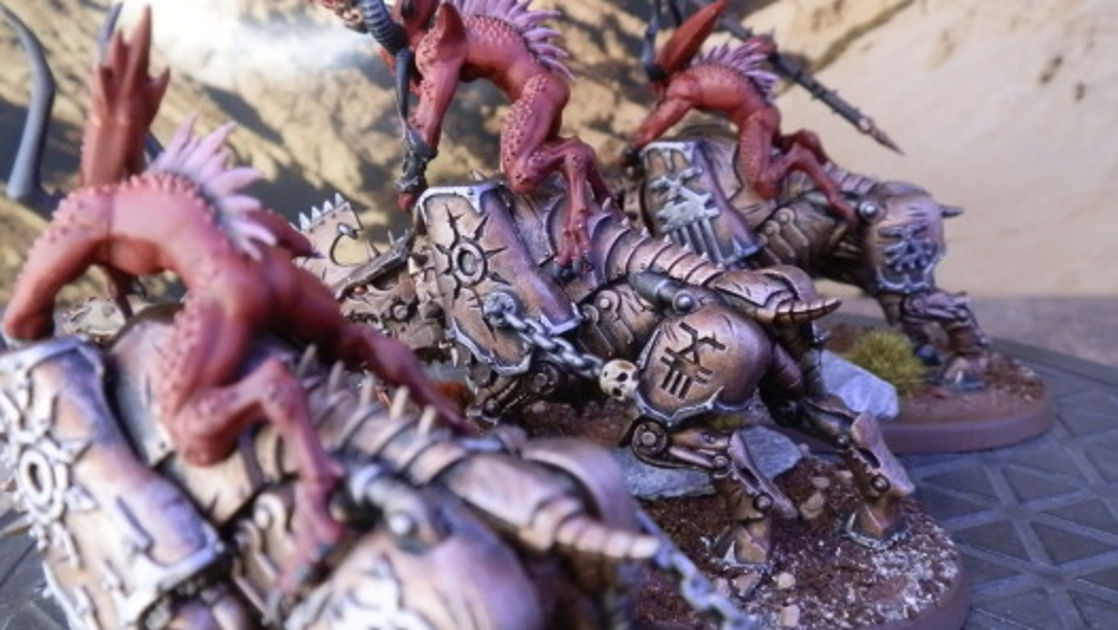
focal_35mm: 31
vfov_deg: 37.8
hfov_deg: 62.6
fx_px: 919
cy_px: 325
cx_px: 552
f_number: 3.1
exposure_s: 1/60
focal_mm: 5
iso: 400
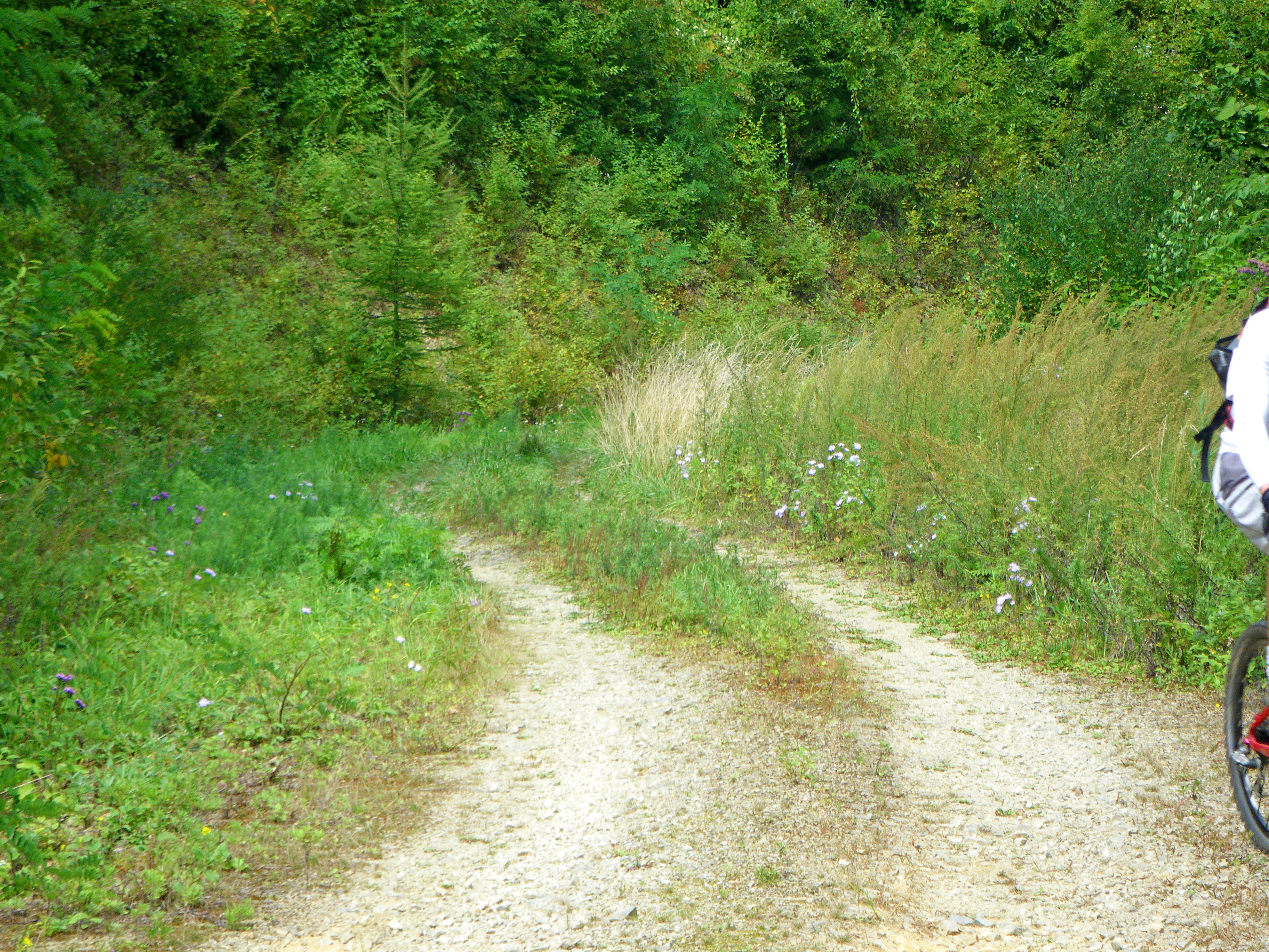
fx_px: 5132
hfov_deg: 14.1
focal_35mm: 140
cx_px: 634
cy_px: 476
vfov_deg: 10.6
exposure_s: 1/250
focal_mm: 25
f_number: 5.5
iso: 125
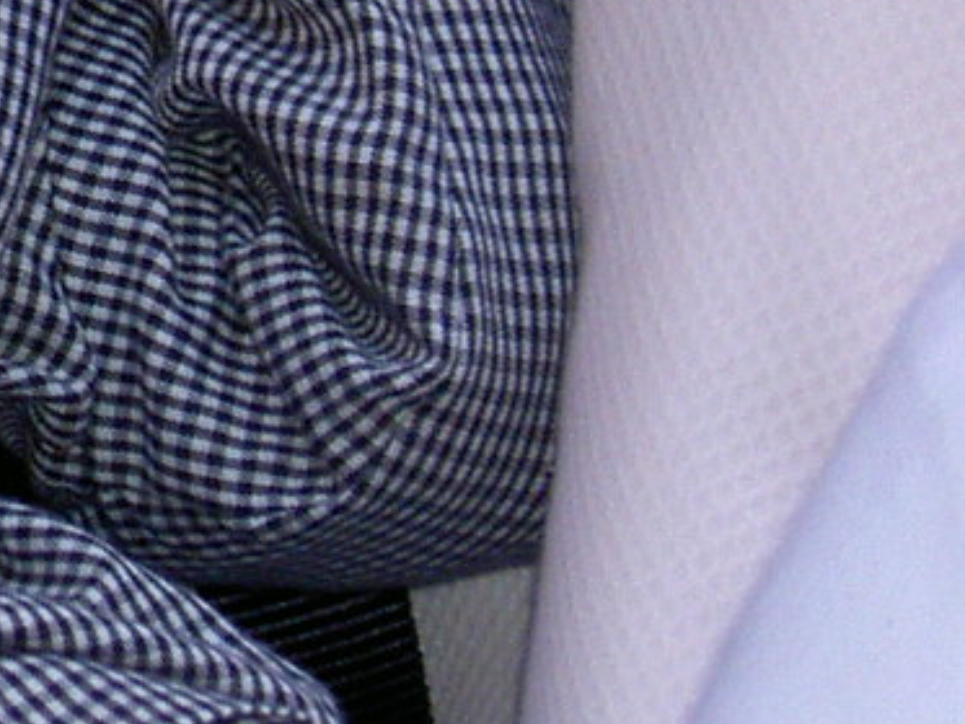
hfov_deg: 8.1
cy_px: -122
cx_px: -649
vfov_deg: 6.3
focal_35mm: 236
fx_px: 6581
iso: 100
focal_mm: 11.3
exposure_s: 1/68.5
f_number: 3.3
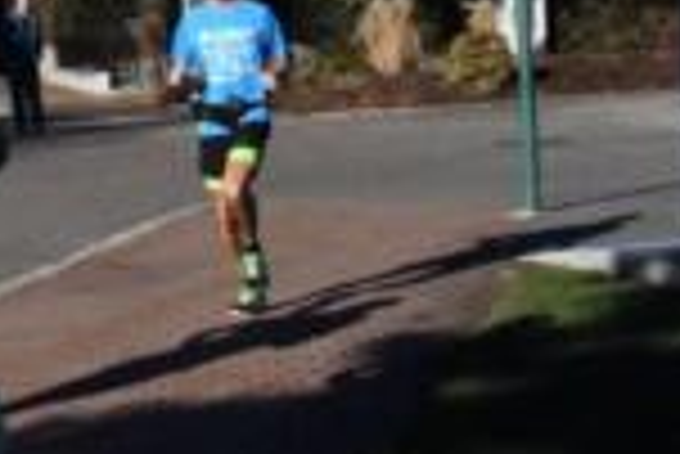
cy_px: -205
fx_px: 2250
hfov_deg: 16.5
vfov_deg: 11.1
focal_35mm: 119
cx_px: -113
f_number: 22
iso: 2000
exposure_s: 1/2000
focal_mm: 24
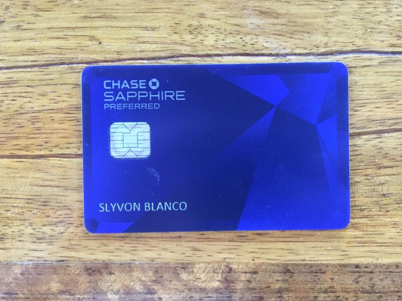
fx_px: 372
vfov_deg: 44.1
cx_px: 204
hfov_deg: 56.8
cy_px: 160
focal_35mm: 32
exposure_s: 1/30
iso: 160
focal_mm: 4.15
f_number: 2.2
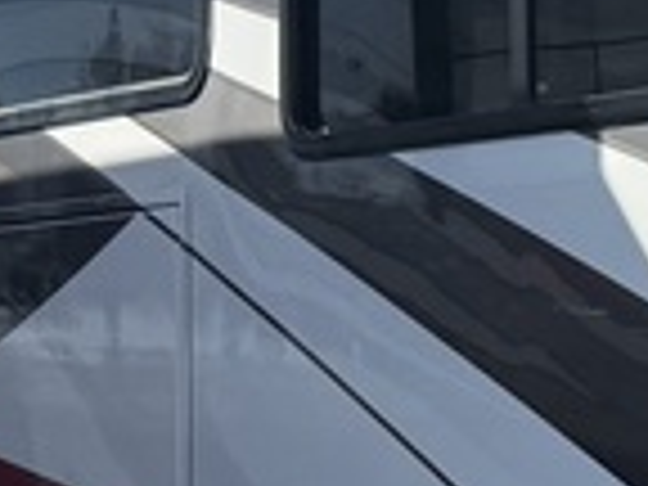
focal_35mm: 167
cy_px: 428
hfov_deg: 10.1
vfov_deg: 8.9
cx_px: 1616
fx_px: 3126
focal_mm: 6.76
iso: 80
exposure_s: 1/4405
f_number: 1.78
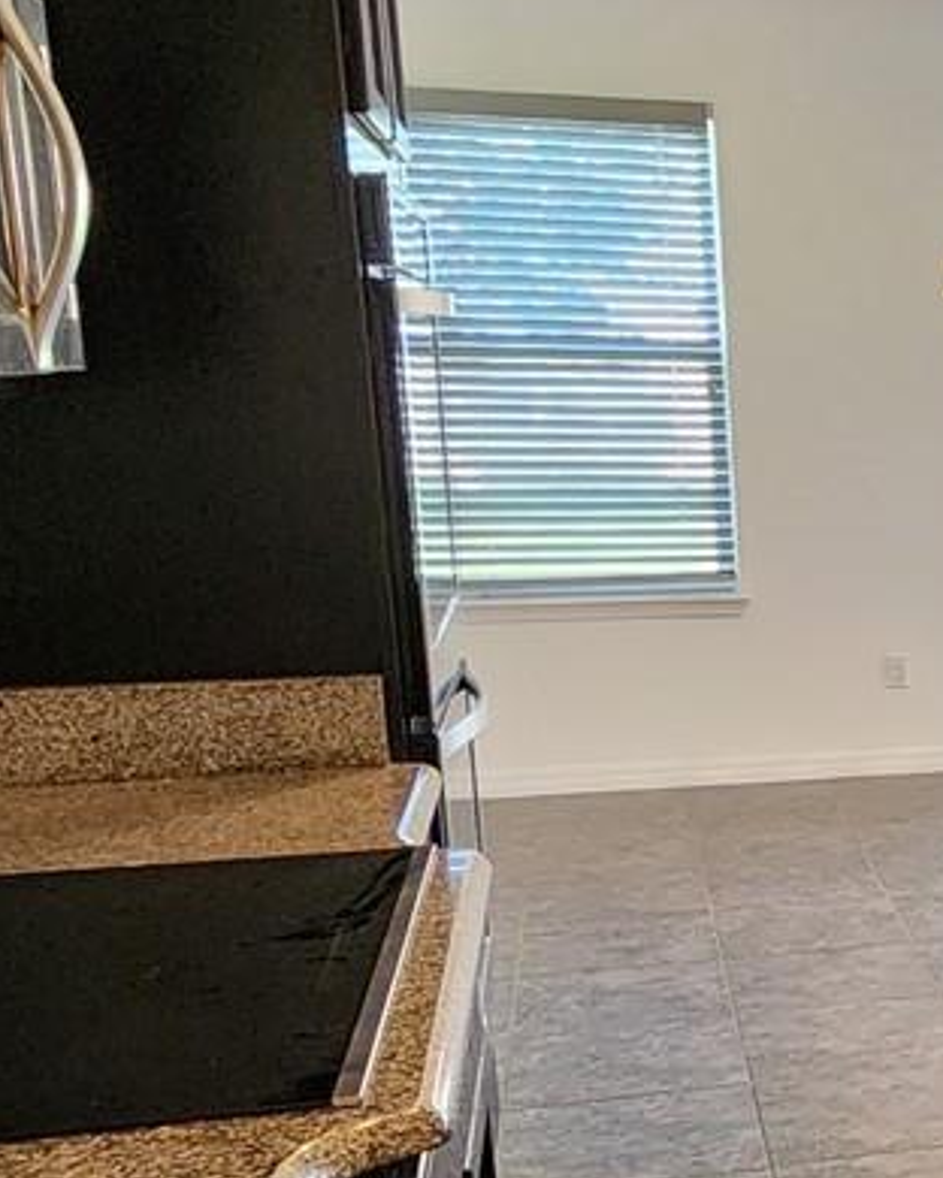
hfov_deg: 23.3
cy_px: 791
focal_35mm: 52
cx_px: 1418
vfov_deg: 35.6
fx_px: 1814
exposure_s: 1/60
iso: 250
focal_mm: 2.2
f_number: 2.2
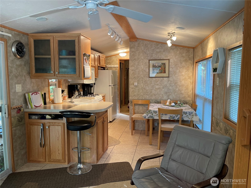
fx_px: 181
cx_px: 126
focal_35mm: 25
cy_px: 94
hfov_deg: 69.4
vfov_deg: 54.9
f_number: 1.6
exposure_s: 1/60
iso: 125
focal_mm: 5.1
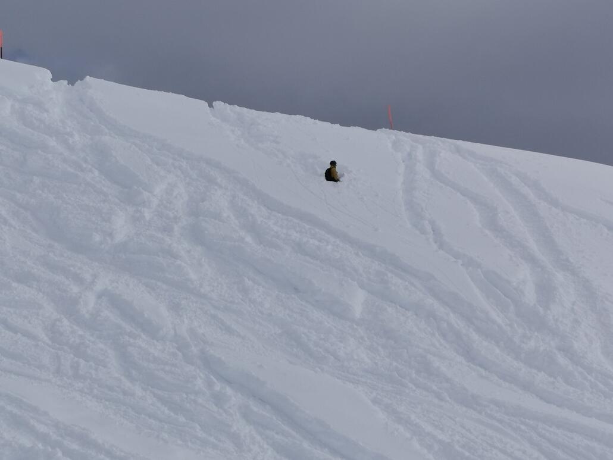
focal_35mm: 81
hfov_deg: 24.1
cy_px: 230
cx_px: 306
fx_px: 1435
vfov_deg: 18.2
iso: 50
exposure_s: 1/13699
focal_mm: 5.56
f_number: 1.6
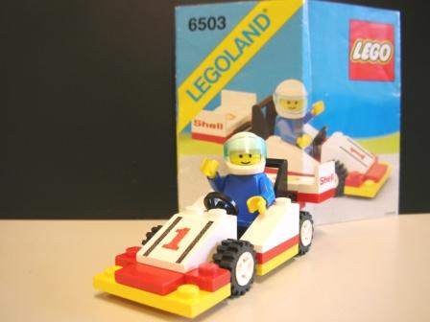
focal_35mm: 35
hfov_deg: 52.6
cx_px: 215
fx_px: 435
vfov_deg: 40.7
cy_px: 161
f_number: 3
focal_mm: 5.8
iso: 50
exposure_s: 1/6.6
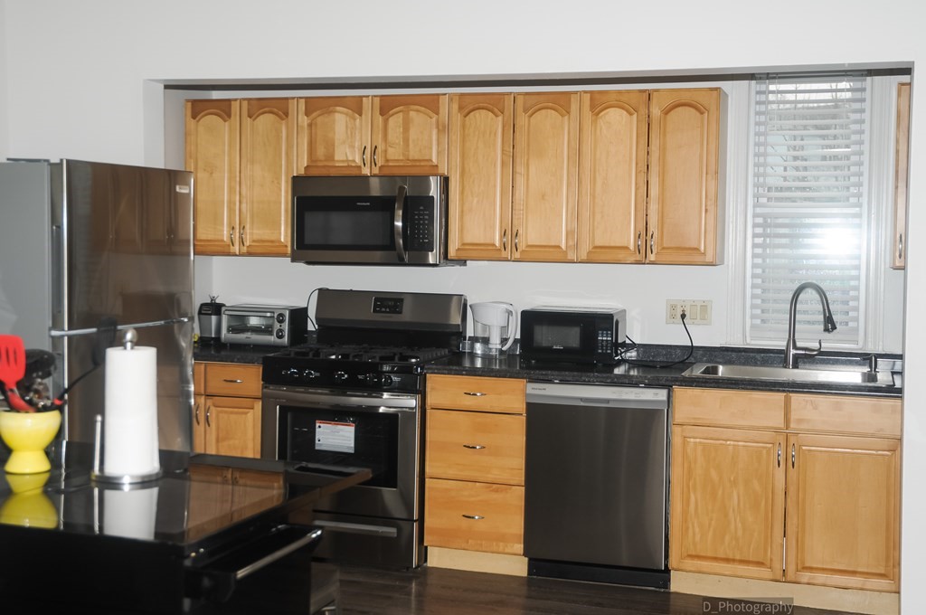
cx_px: 463
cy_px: 308
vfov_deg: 28.9
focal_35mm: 46
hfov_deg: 42.4
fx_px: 1195
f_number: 4
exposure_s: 1/250
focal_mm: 31
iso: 160
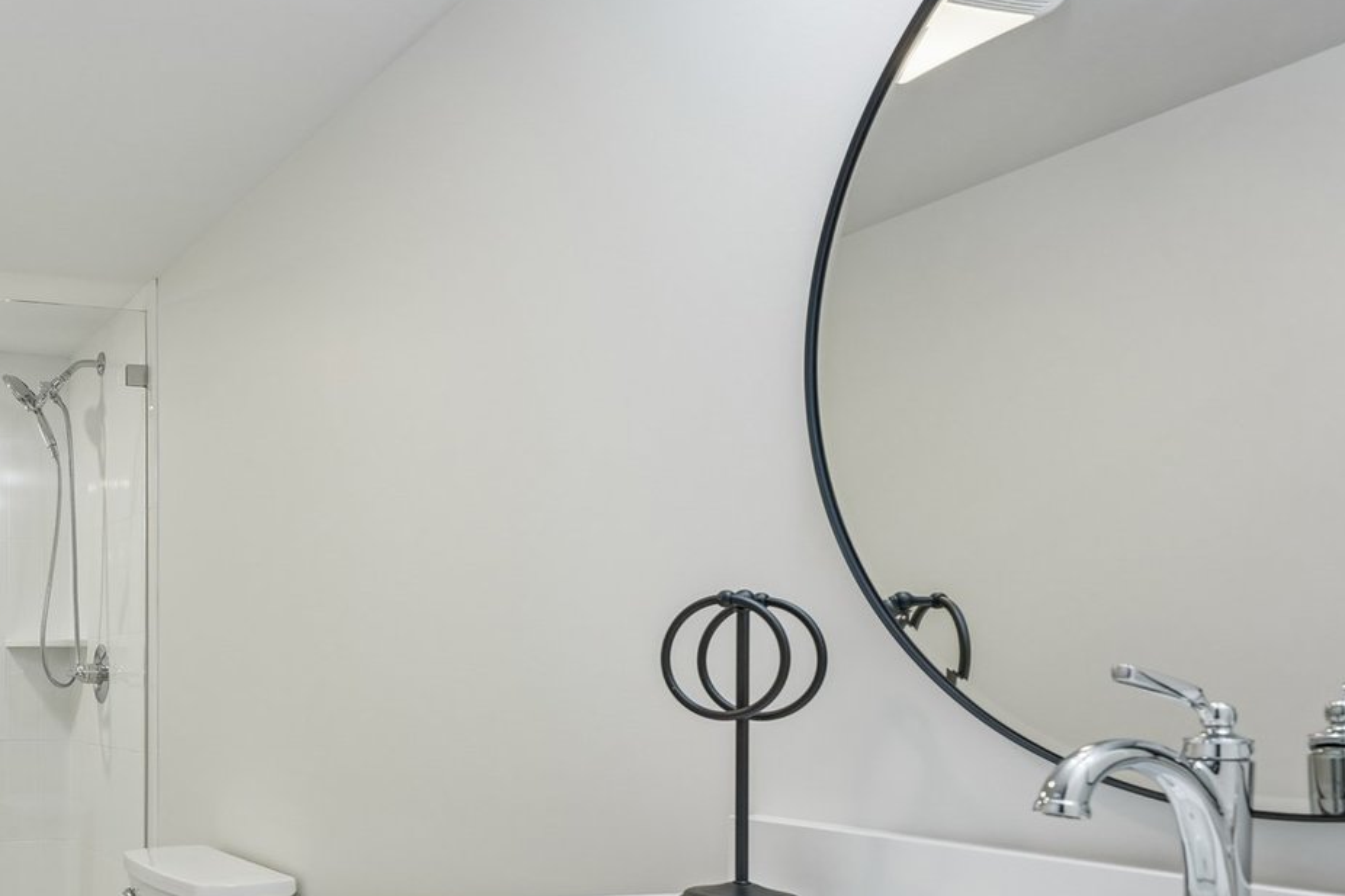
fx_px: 1307
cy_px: 687
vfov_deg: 36.8
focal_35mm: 35
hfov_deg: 48.0
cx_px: 99
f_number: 8
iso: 400
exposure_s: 1/30
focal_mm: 18
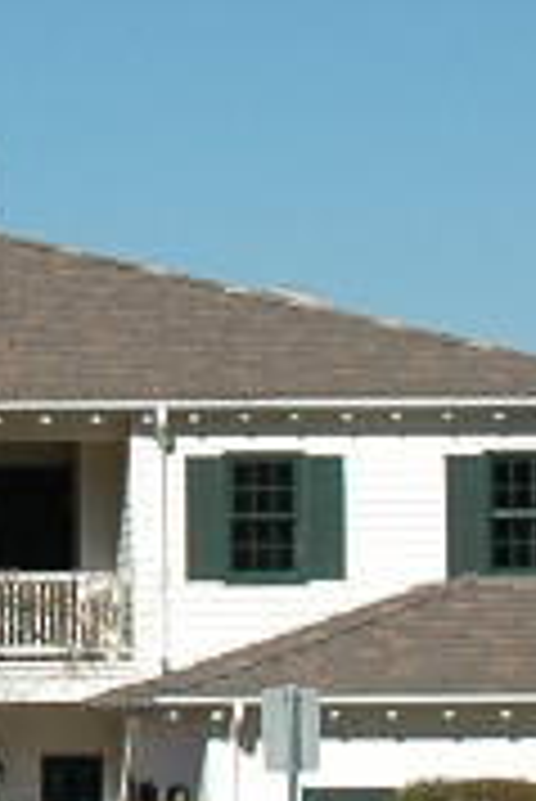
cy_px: 225
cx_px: -748
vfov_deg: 7.4
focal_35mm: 278
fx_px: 6196
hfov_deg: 4.8
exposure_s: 1/2000
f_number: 6.3
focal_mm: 22
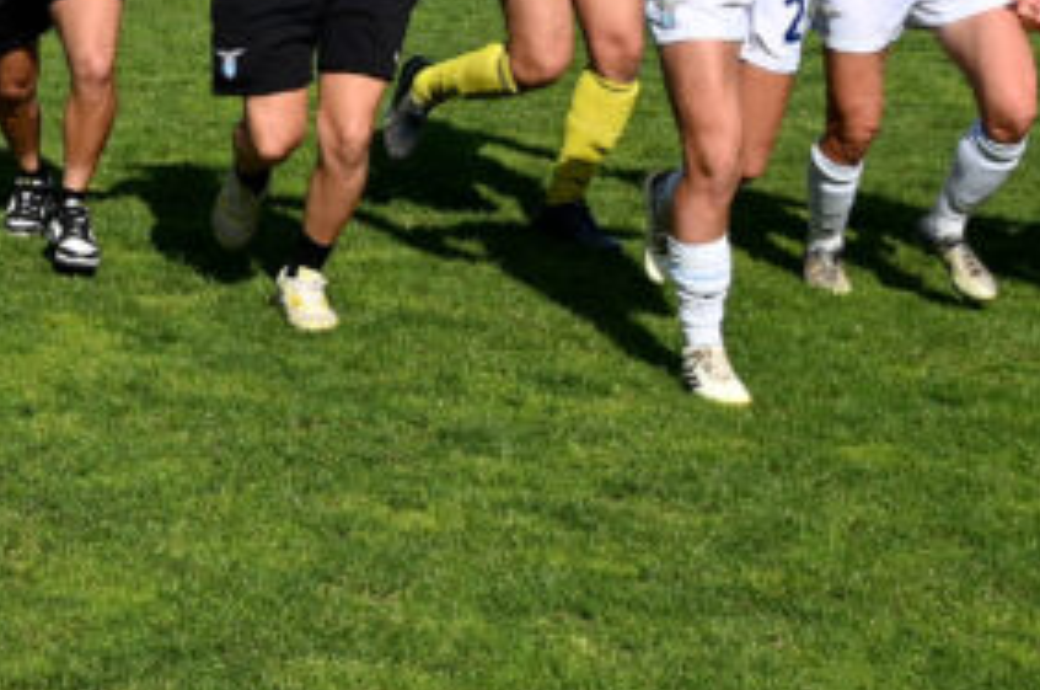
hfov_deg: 17.8
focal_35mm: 109
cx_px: -251
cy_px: -42
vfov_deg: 12.3
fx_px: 3143
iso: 400
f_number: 5.6
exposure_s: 1/3200
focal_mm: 30
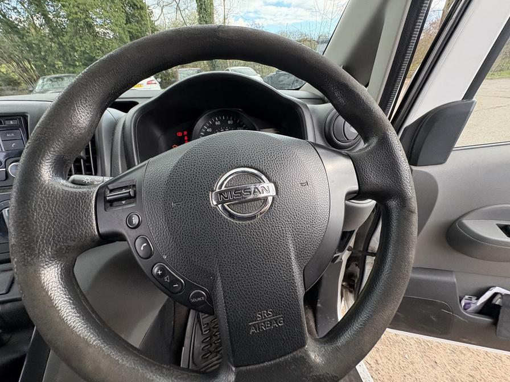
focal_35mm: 14
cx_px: 255
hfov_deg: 102.1
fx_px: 206
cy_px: 191
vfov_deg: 85.7
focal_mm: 2.22
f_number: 2.2
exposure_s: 1/141
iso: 100
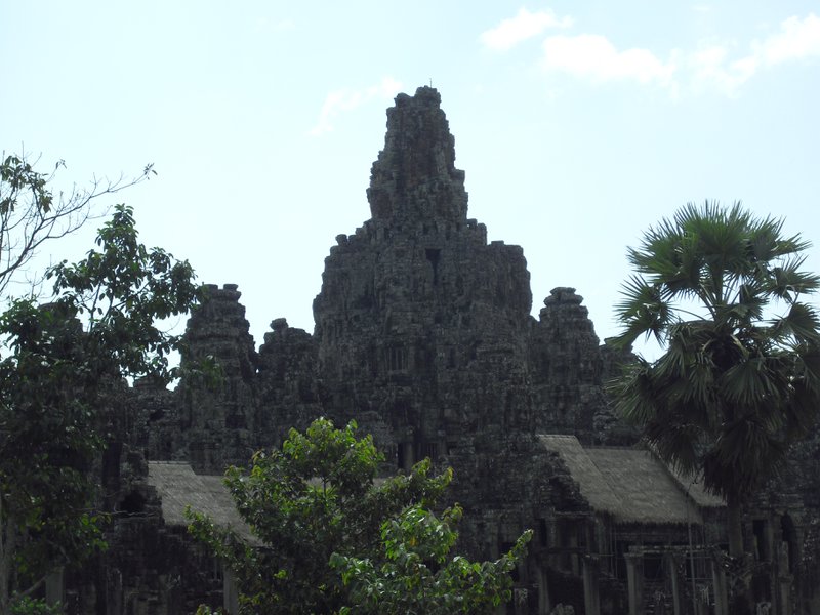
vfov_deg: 15.9
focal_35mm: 93
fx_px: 2203
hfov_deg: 21.1
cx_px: 410
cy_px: 308
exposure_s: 1/1000
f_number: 4.7
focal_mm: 15.3
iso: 100
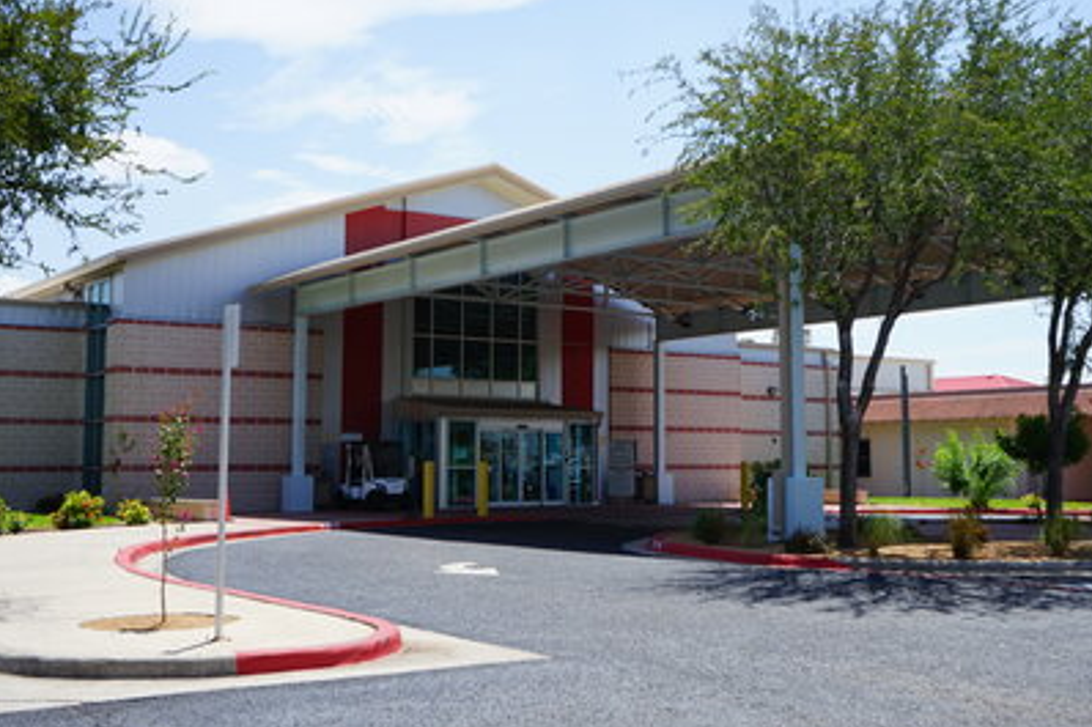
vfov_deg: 31.2
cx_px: 612
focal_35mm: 43
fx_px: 1304
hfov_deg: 45.4
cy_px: 340
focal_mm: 38
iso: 100
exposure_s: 1/125
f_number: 11
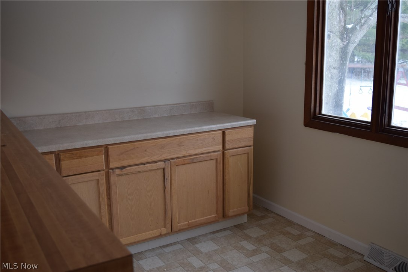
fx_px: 408
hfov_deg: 53.1
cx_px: 204
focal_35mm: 36
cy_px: 136
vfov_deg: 36.9
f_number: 4
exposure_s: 1/60
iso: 400
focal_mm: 24
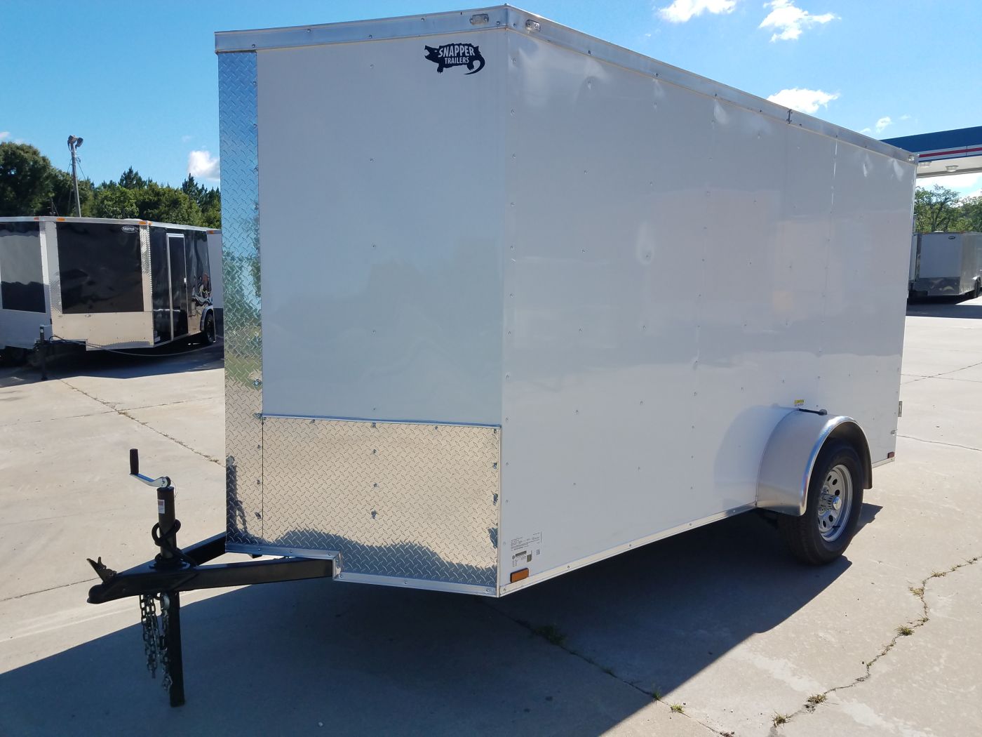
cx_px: 491
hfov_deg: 67.3
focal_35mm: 26
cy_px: 368
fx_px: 738
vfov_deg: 53.1
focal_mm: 4.2
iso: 40
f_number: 1.7
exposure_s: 1/1996
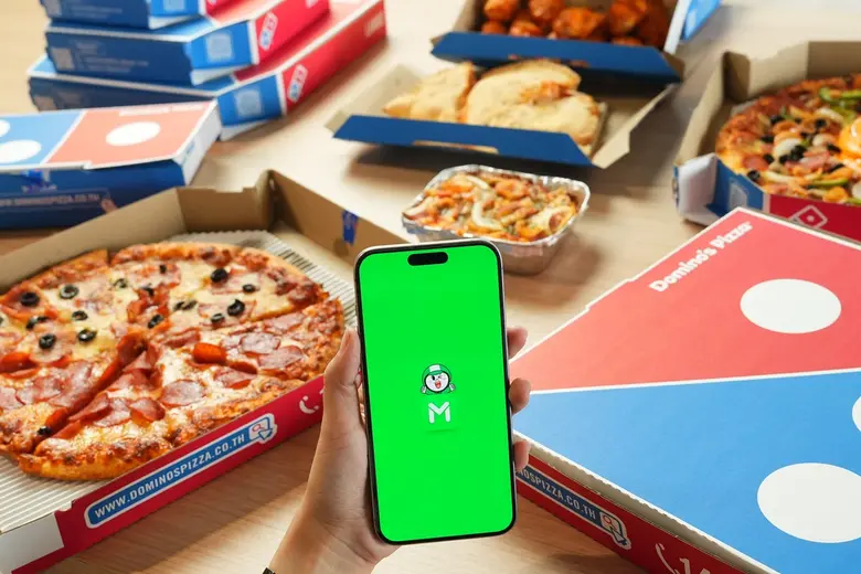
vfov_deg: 27.5
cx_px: 430
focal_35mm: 49
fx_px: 1172
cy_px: 287
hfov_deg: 40.3
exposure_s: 1/125
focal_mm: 33
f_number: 5.6
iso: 2000
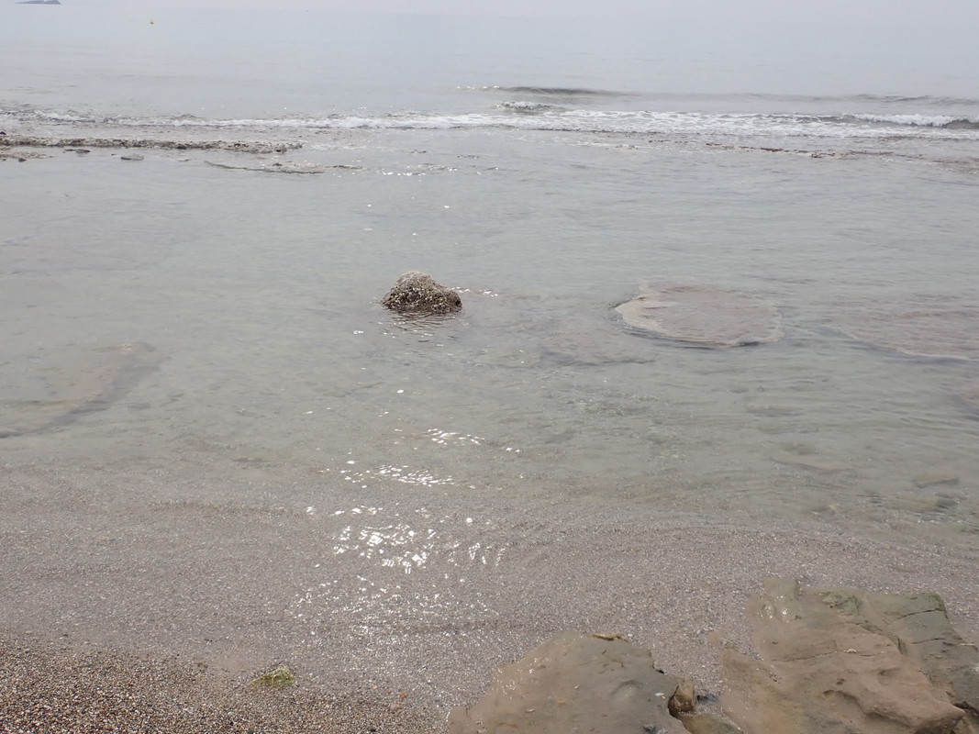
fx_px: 1075
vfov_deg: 37.7
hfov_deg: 49.0
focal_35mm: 38
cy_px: 367
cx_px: 490
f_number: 3.5
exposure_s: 1/500
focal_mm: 6.86
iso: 100
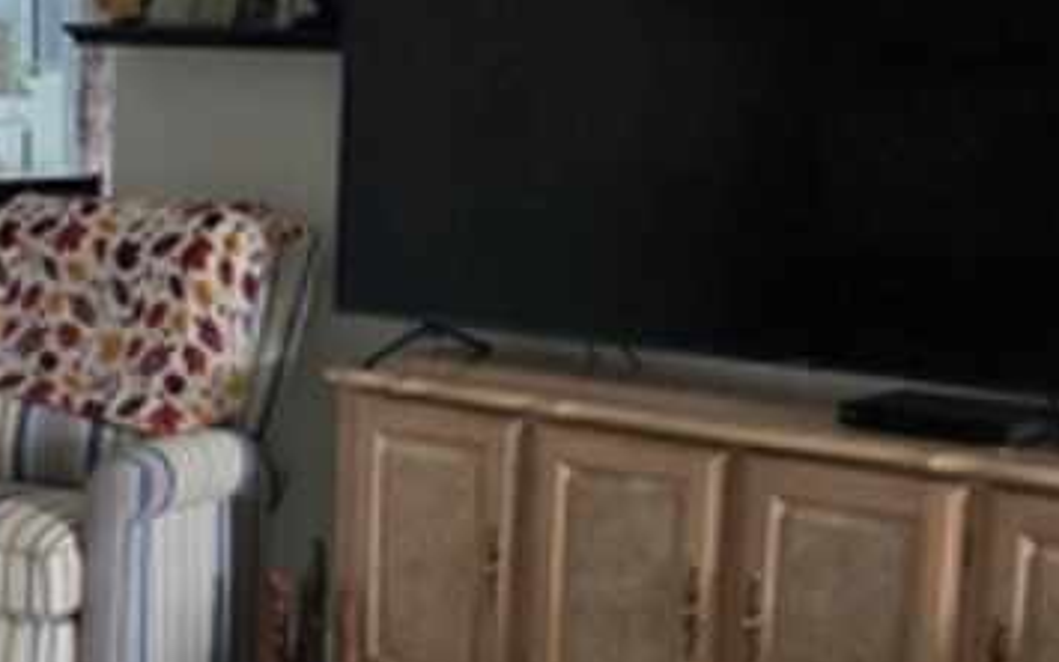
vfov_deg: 14.8
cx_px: -218
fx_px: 2540
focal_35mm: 88
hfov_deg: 21.8
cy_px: 423
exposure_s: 1/120
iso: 500
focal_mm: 5.4
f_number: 1.8
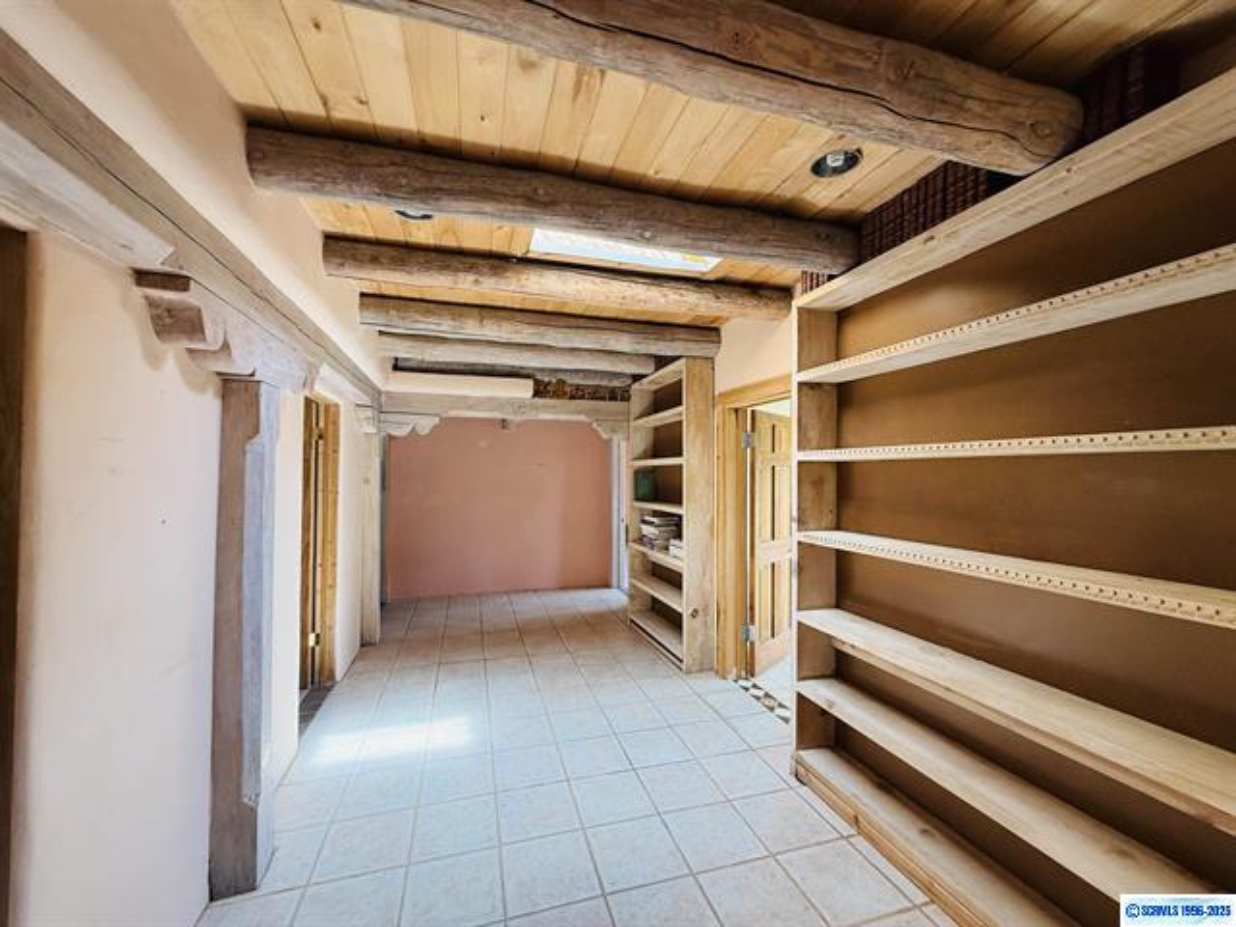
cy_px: 464
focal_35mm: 14
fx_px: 500
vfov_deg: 85.7
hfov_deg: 102.1
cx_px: 618
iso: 160
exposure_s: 1/99
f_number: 2.2
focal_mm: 2.22
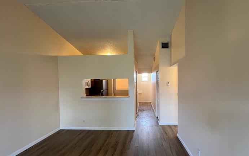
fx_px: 109
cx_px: 138
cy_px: 85
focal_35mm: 16
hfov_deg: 97.4
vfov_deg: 71.1
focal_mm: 1.57
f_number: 1.8
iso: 250
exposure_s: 1/60
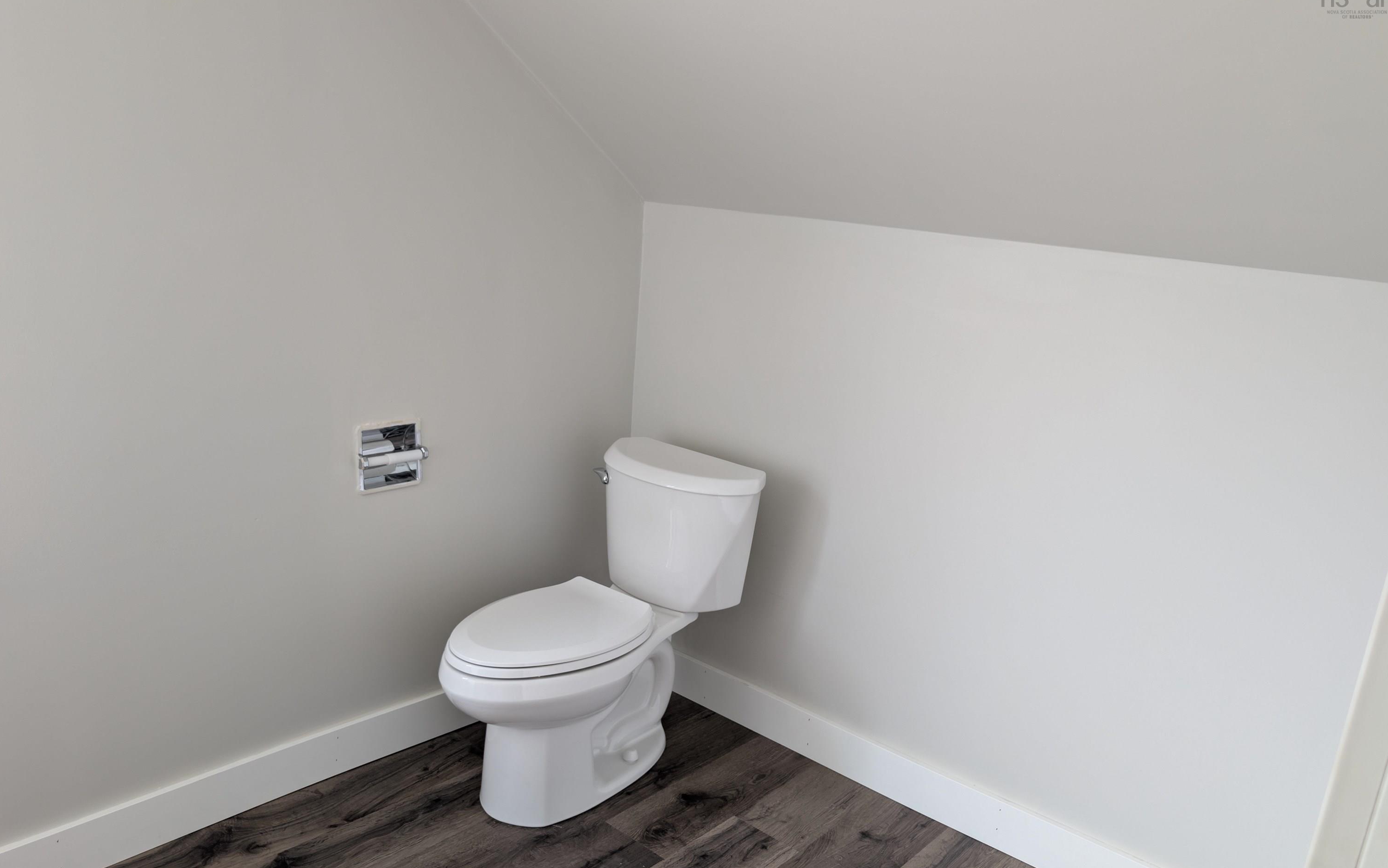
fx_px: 984
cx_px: 692
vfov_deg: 47.4
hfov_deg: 70.4
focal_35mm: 26
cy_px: 507
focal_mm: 6.9
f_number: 1.68
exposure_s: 1/20
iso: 176
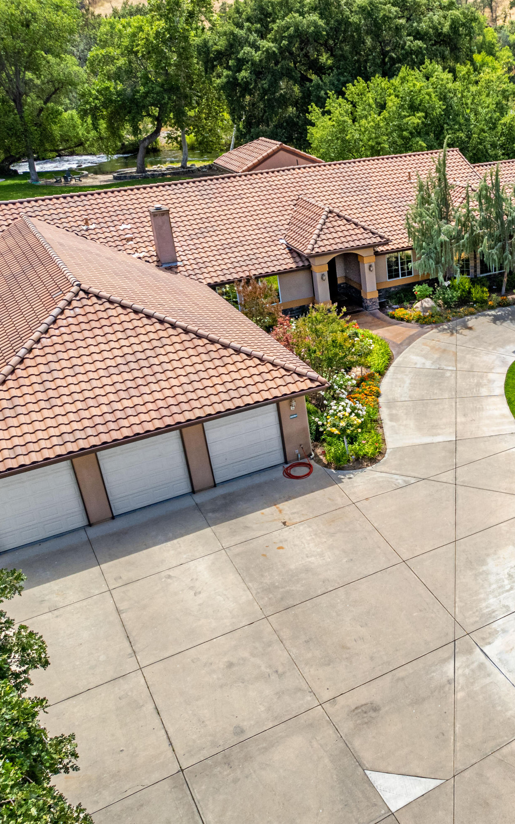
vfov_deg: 56.7
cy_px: 410
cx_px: 510
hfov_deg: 34.1
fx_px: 764
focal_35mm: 34
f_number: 2.8
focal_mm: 8.38
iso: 100
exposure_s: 1/100
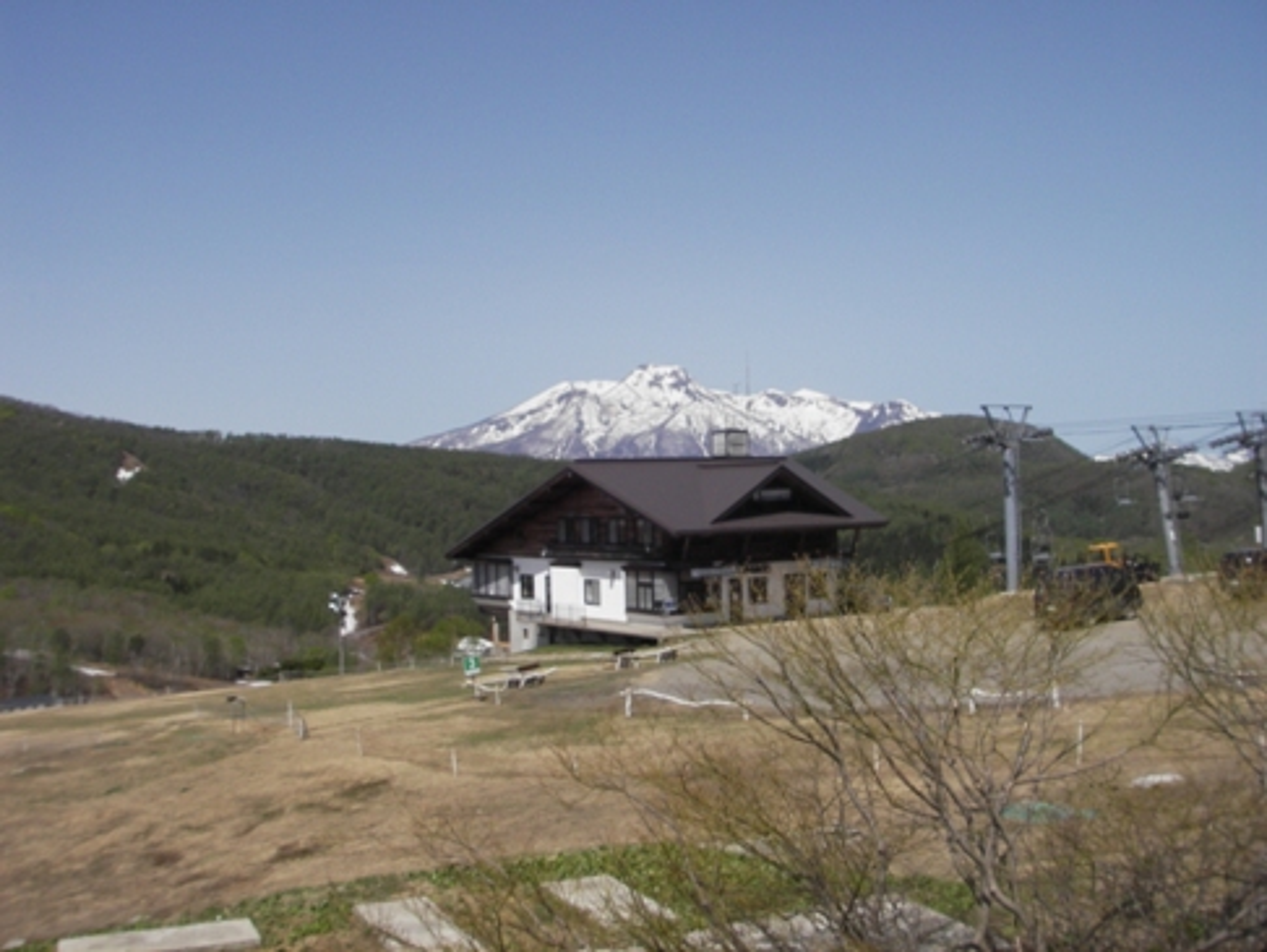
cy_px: 476
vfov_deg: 37.8
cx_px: 634
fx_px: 1392
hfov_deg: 49.0
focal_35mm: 38
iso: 50
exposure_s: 1/320
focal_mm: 6.3
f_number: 6.6
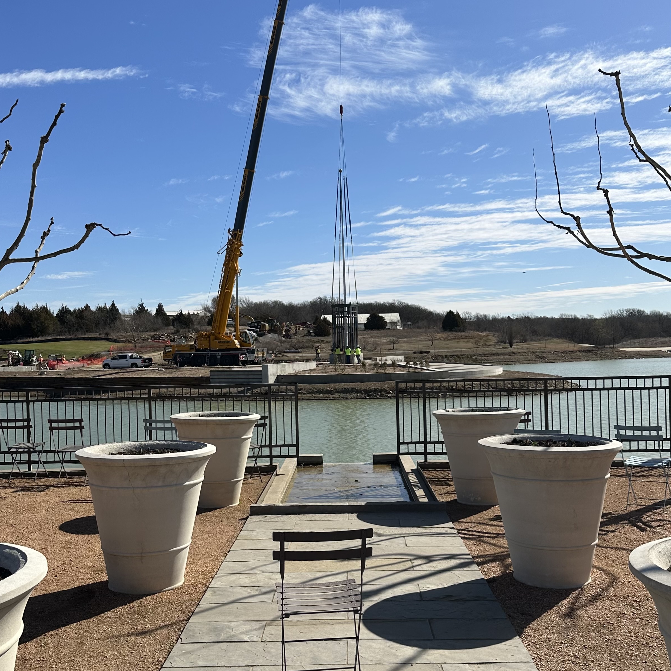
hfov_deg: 55.6
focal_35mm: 29
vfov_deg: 55.6
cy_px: 347
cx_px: 337
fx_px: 636
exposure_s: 1/7576
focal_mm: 6.86
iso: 80
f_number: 1.78
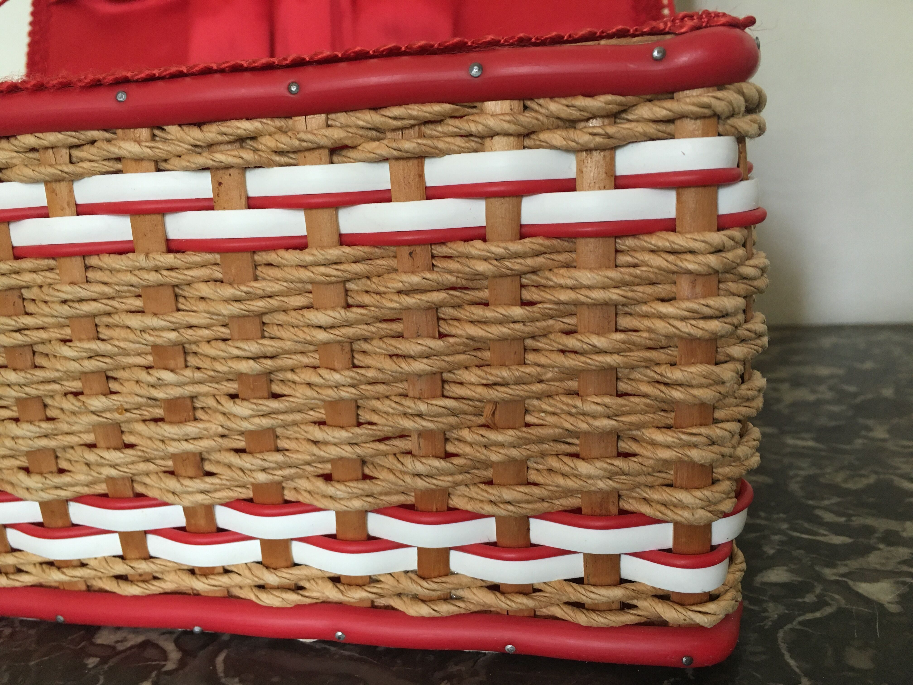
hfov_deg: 61.7
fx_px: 765
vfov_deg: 48.2
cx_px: 456
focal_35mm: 29
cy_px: 342
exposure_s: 1/33
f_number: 2.2
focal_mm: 4.15
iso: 160
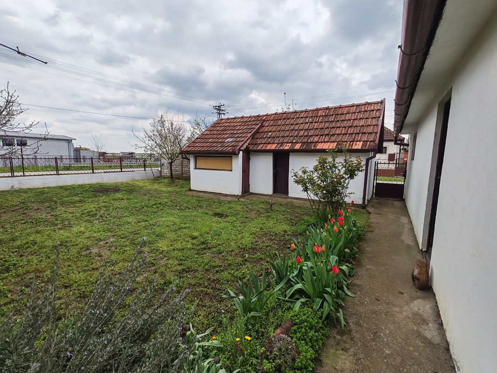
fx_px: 230
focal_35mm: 16
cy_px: 186
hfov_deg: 94.5
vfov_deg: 78.1
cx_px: 248
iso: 50
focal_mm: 1.96
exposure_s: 1/680
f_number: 2.2
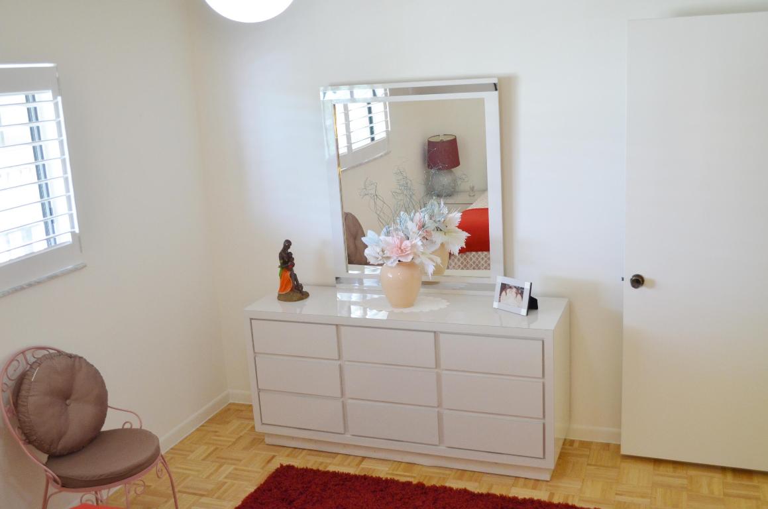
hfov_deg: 53.2
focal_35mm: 36
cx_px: 384
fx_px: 767
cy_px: 254
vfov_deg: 36.7
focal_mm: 24
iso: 800
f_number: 4
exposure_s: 1/60
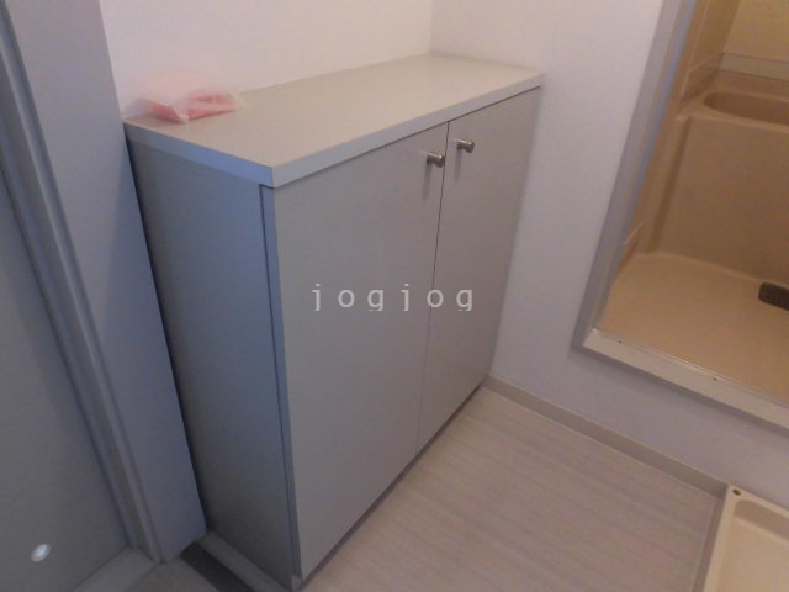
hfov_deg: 71.6
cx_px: 394
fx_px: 547
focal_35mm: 24
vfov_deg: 56.8
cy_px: 296
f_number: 3.1
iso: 400
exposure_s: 1/25
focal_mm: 4.3
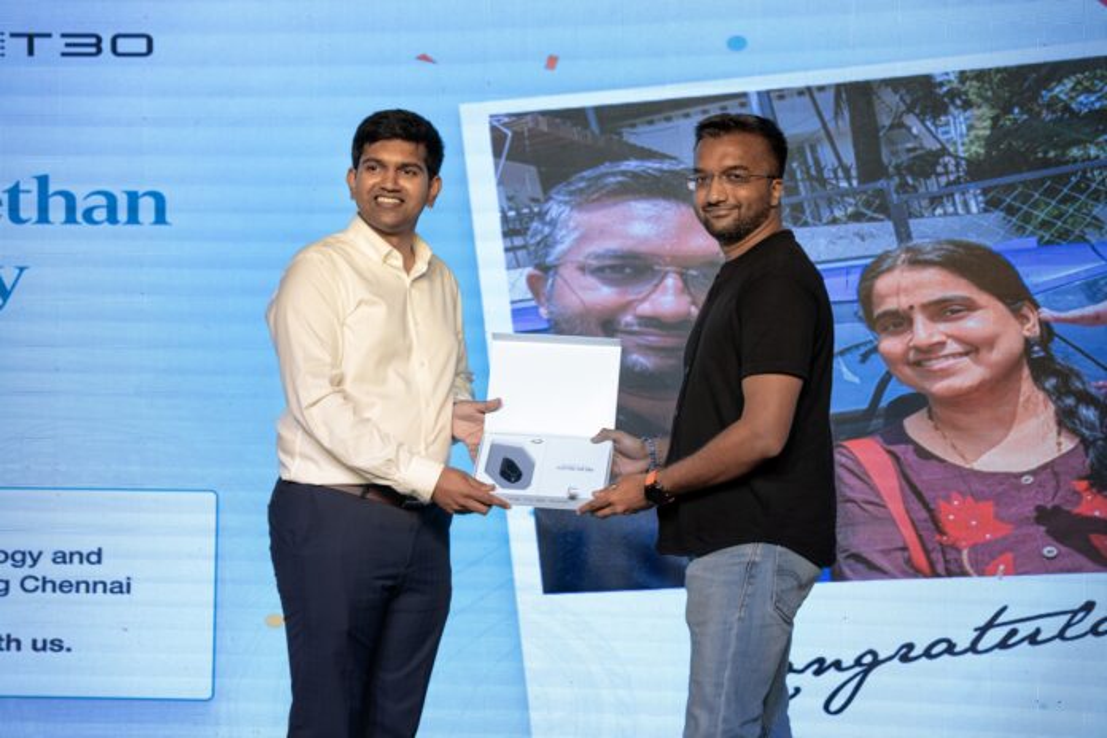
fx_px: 2152
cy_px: 369
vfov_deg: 19.5
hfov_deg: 28.8
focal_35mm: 70
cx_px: 554
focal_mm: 70
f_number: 2.8
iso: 250
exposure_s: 1/200
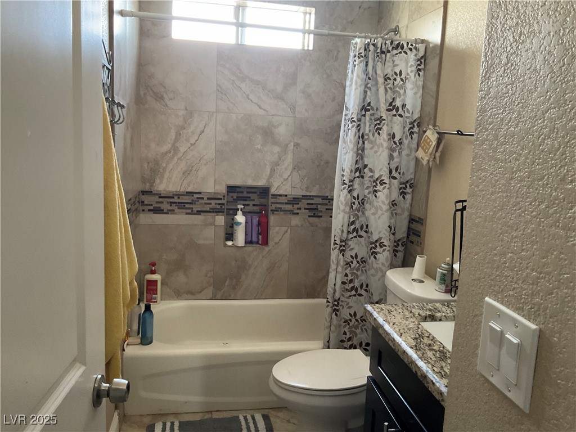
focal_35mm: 29
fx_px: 483
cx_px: 288
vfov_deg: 48.2
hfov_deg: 61.7
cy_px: 216
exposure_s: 1/40
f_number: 1.8
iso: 200
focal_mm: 3
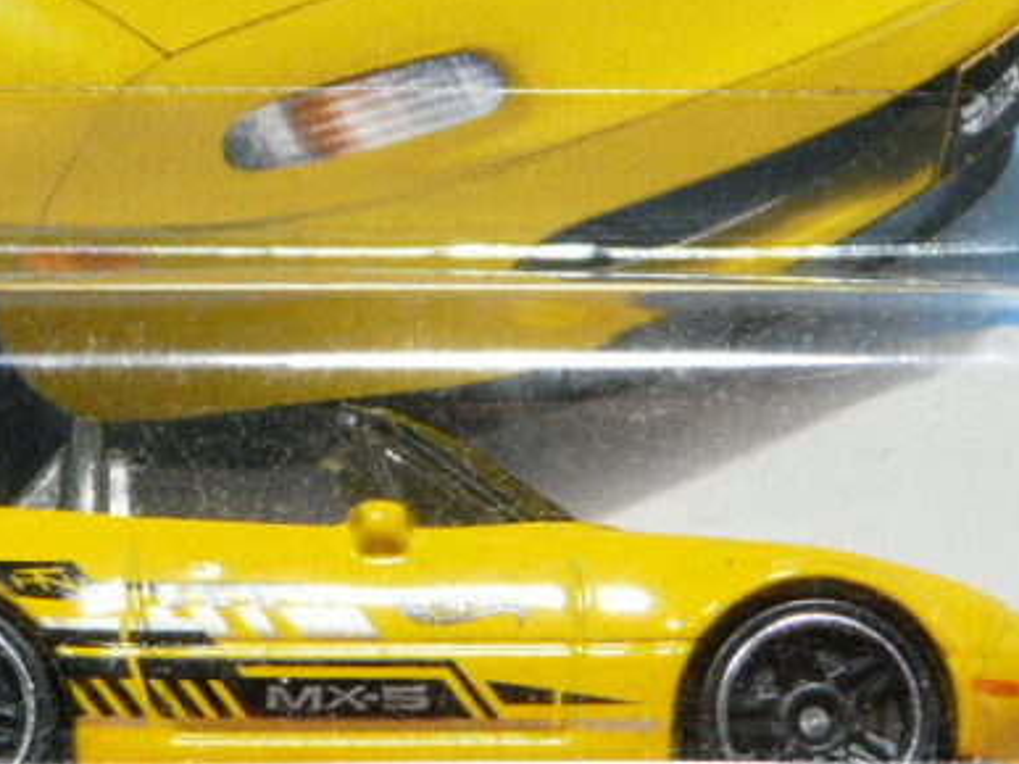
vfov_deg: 5.5
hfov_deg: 7.3
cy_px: 324
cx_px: 340
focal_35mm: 270
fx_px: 7946
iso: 200
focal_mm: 18
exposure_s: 1/50
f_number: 3.6
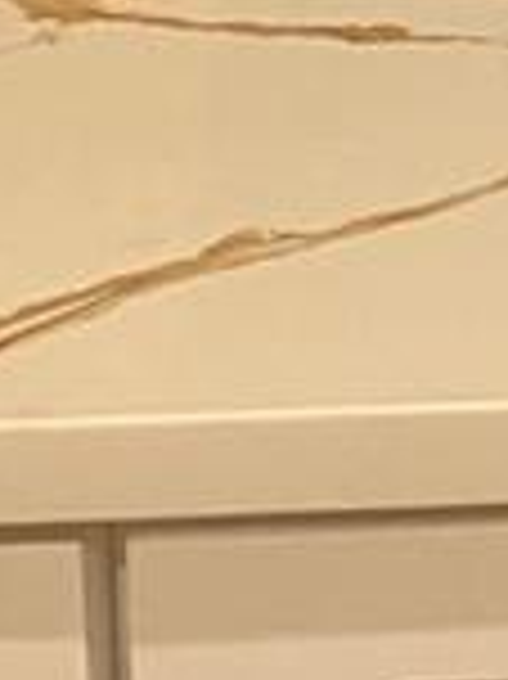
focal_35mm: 207
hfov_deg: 6.1
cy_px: -1063
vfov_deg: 8.6
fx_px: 4056
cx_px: 1933
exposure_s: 1/60
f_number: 1.8
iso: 250
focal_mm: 4.25
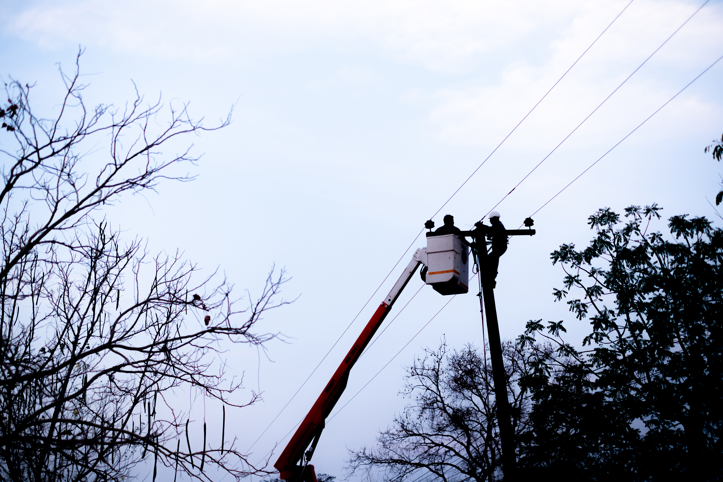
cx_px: 362
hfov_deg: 37.5
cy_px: 241
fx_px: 1064
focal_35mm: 53
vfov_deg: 25.5
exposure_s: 1/250
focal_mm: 35
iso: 200
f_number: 2
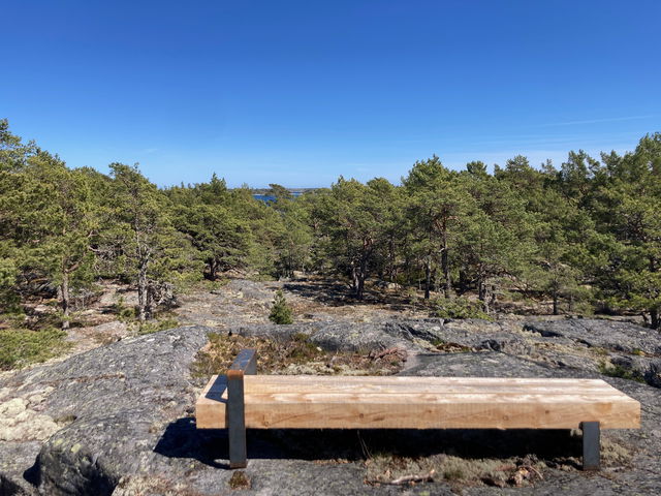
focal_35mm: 28
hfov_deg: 63.4
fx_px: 535
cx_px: 330
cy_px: 248
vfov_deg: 49.7
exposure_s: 1/2000
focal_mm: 3.99
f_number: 1.8
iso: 20
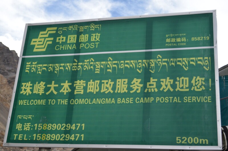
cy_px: 76
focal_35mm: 57
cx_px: 114
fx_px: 360
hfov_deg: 35.1
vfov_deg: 23.7
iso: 400
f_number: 5.6
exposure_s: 1/1600
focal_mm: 38
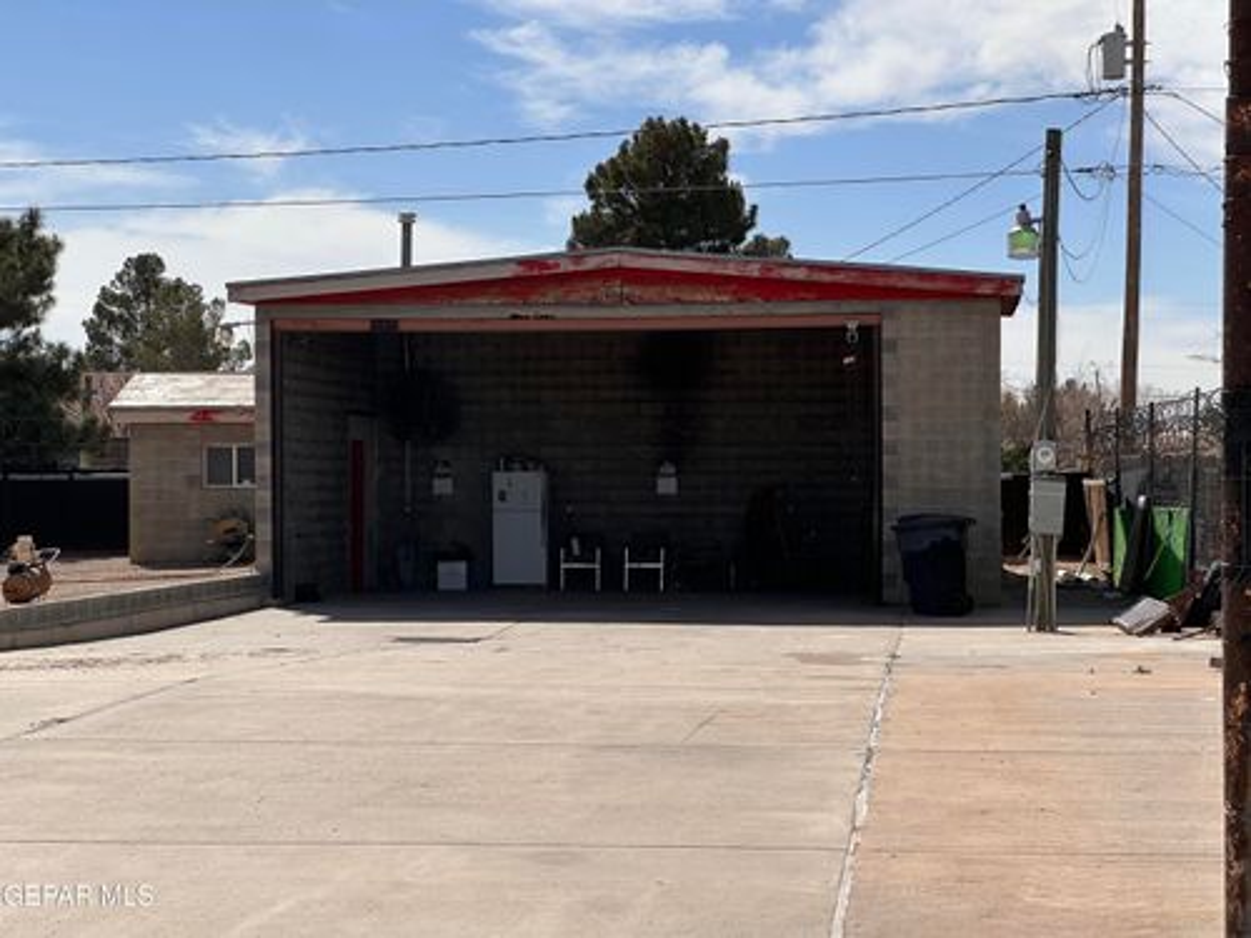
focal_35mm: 77
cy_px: 469
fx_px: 2783
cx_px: 626
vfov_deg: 19.1
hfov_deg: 25.3
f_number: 2.8
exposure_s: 1/1597
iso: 32
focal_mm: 9
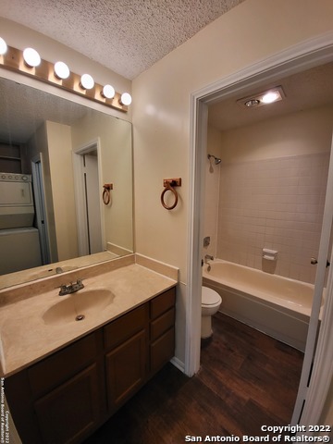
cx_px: 166
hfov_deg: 89.9
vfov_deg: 106.2
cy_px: 222
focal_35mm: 13
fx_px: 167
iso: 80
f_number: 2.2
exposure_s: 1/60
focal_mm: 1.74
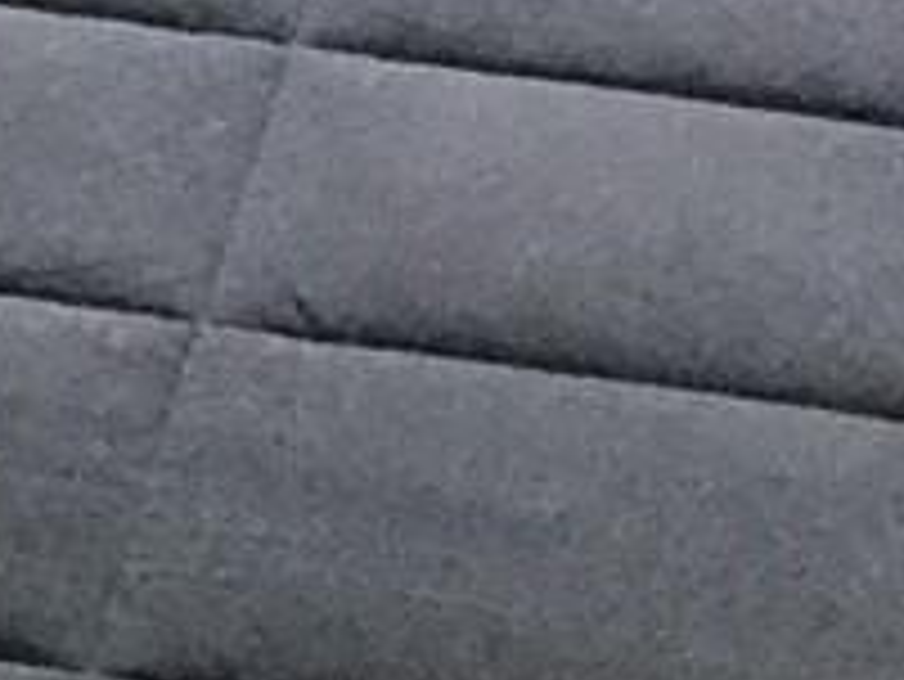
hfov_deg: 6.8
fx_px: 6454
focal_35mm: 247
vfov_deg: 5.8
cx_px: -2294
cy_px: -959
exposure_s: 1/30
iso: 40
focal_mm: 3.3
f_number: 2.4
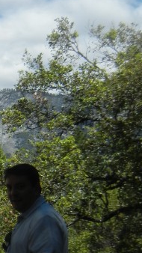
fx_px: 663
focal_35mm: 99
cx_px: -78
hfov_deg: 11.6
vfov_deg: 21.5
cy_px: 171
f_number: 7
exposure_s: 1/478
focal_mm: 5.4
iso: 160
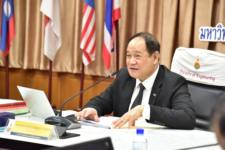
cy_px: 75
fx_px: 750
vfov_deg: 11.4
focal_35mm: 120
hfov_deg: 17.1
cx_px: 112
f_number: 5.6
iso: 2500
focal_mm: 120
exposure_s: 1/125
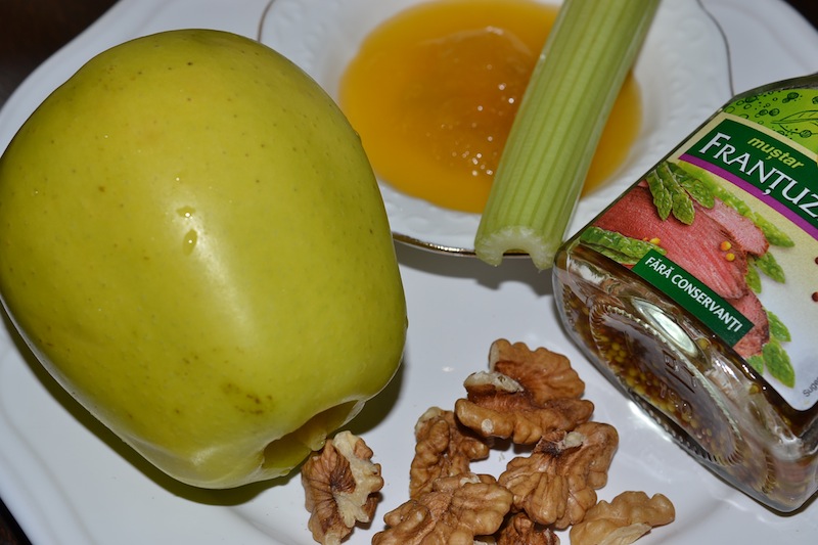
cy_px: 272
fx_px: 1363
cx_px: 409
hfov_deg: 33.4
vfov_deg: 22.6
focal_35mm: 60
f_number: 8
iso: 100
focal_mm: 40
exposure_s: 1/60
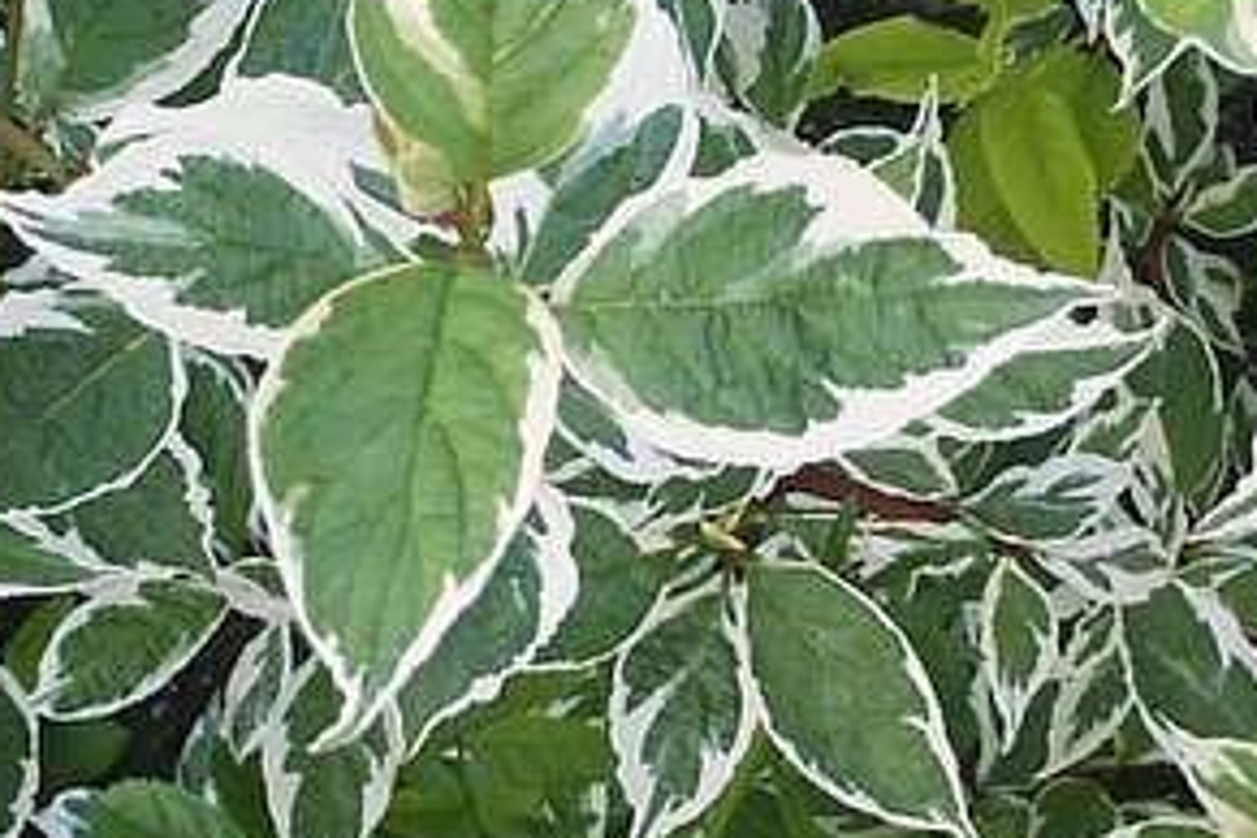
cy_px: 125
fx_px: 3491
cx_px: 354
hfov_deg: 20.3
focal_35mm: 100
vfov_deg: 13.6
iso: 64
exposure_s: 1/90
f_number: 3
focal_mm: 7.18
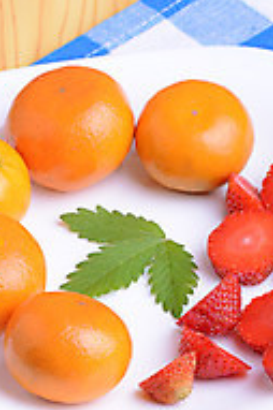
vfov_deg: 6.2
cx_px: 186
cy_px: 358
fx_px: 3761
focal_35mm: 330
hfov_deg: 4.2
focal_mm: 105
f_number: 14
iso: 100
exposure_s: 1/160
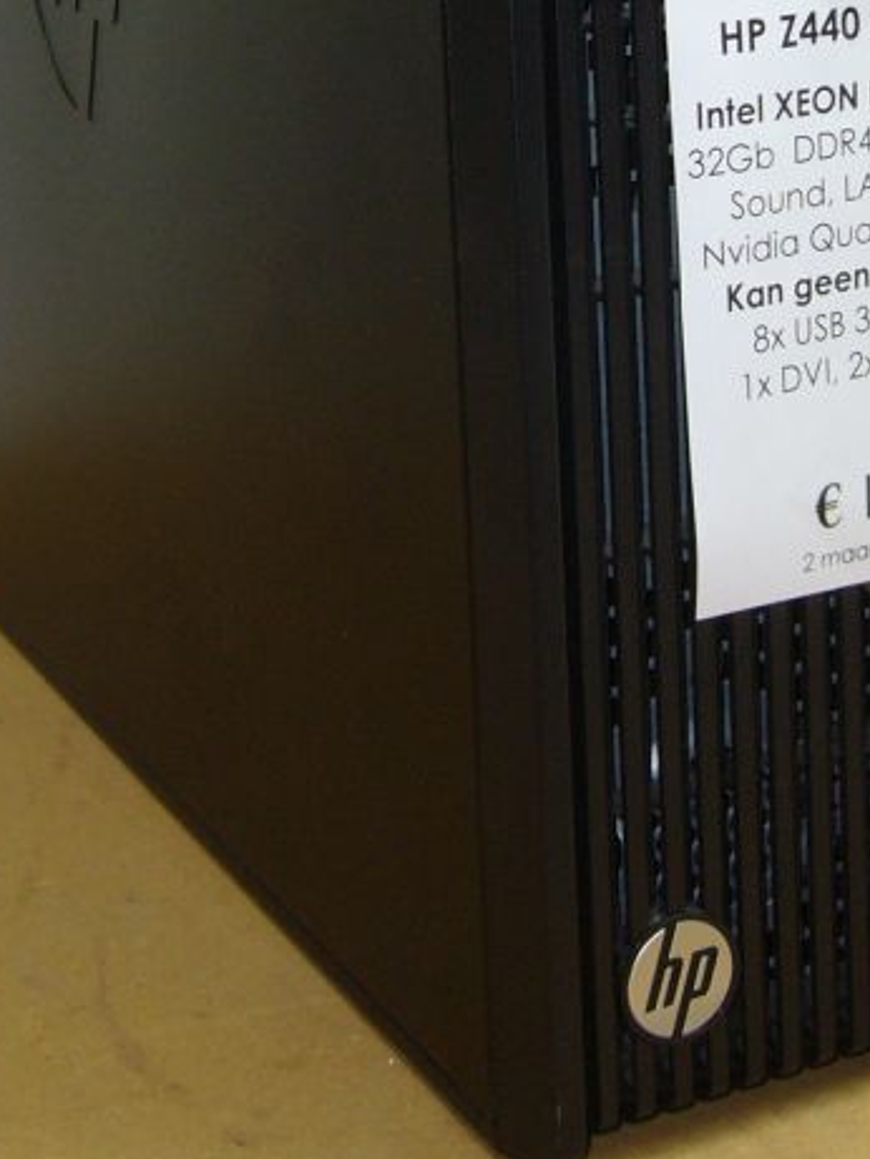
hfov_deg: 18.2
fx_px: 2713
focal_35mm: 81
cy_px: -87
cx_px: 448
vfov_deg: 22.8
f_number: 2.8
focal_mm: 5.8
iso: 100
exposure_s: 1/30
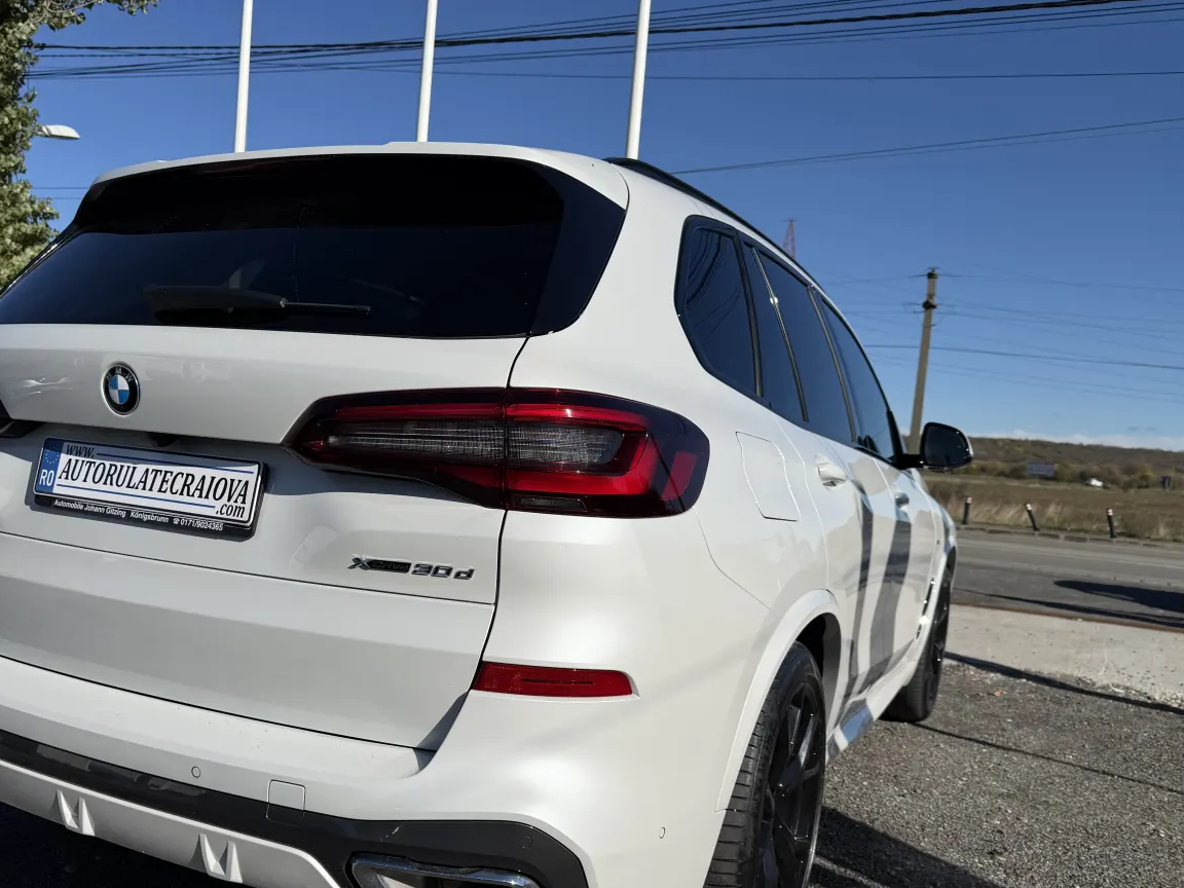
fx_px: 1026
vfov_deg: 46.4
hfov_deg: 59.6
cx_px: 489
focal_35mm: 30
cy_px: 552
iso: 80
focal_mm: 6.76
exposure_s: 1/10309
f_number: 1.78
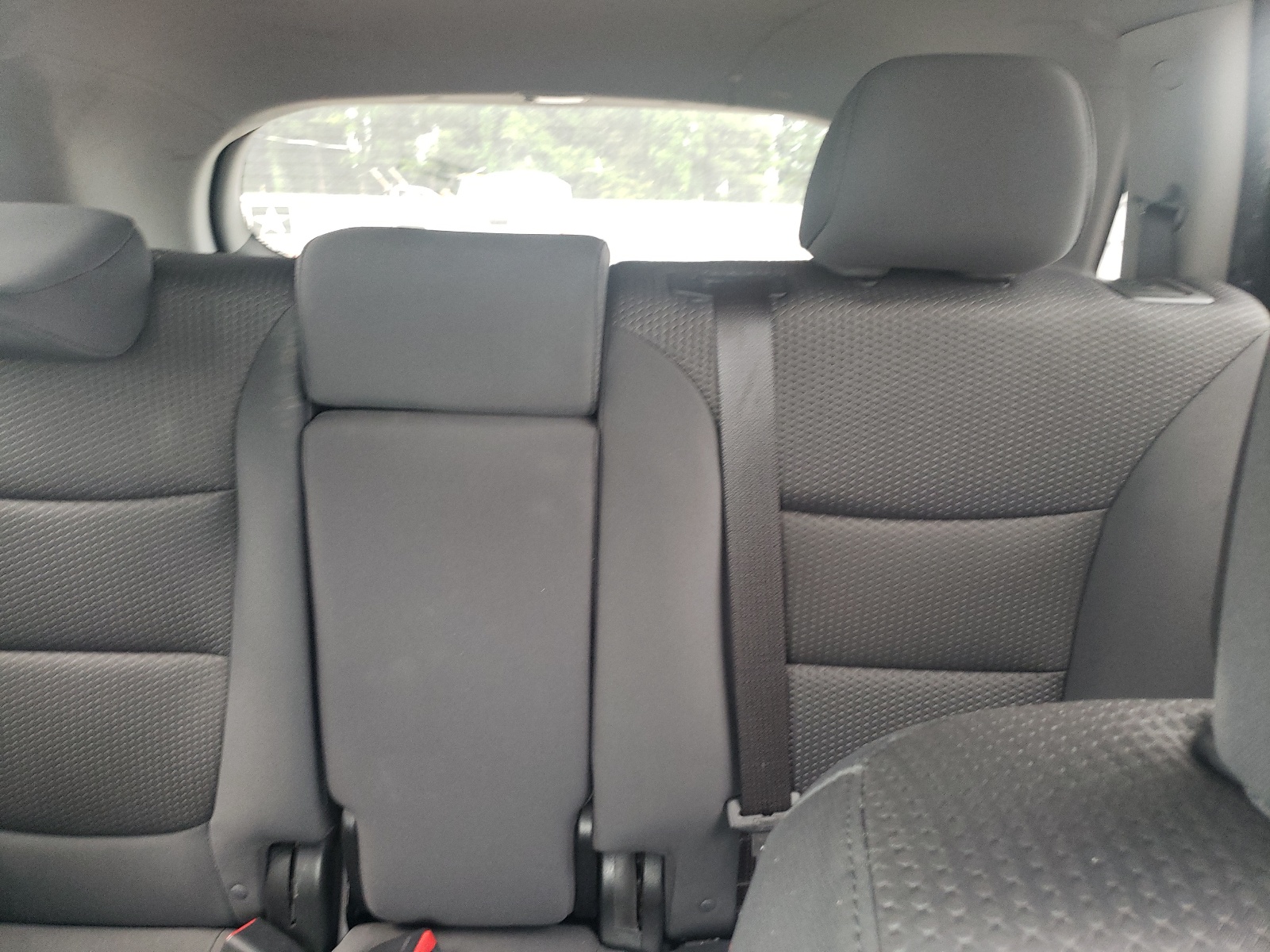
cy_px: 476
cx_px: 635
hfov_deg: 67.3
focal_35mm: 26
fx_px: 954
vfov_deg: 53.1
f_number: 1.5
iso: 168
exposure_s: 1/60.2
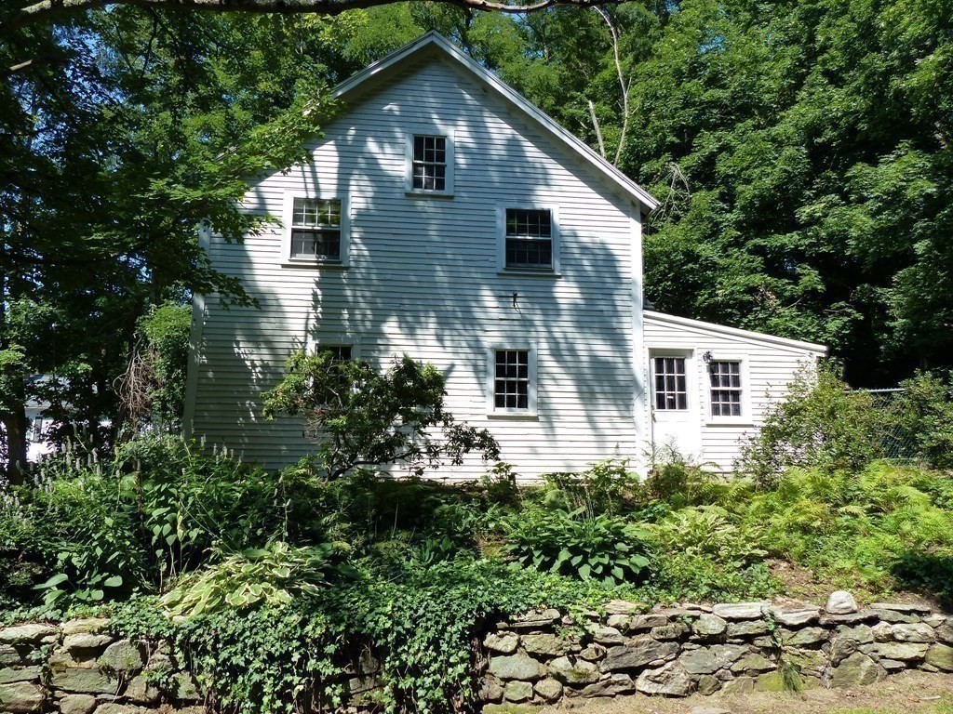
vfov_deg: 54.9
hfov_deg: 69.4
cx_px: 476
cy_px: 357
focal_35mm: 25
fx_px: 688
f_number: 4
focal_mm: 4.5
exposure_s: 1/500
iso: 160
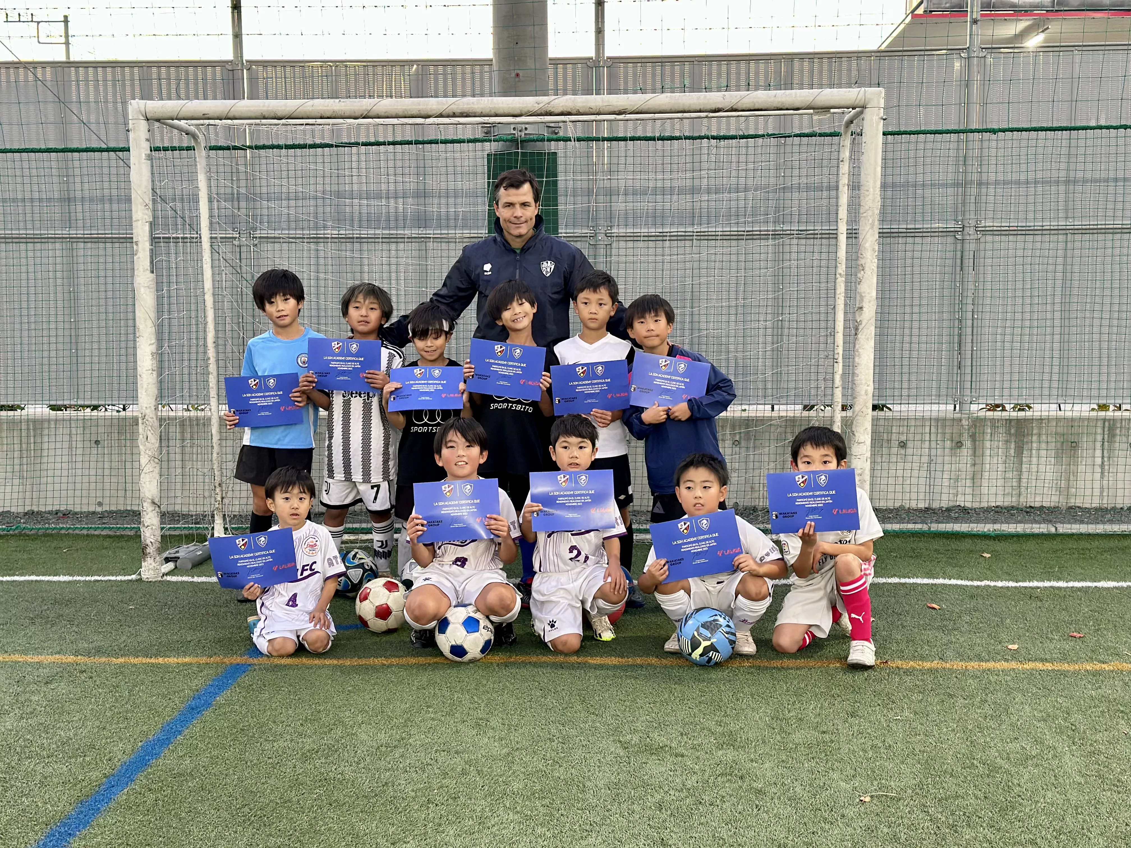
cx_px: 566
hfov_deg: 39.7
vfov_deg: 30.3
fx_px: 1568
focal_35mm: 48
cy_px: 424
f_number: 1.78
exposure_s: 1/50
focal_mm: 6.86
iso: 250
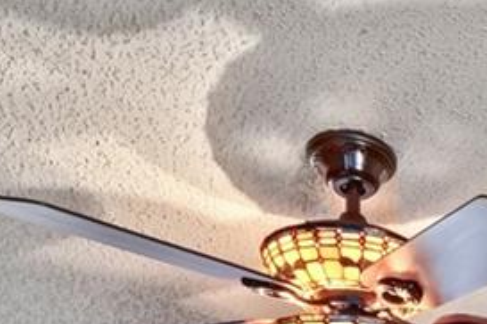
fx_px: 1190
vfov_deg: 11.4
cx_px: 758
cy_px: 888
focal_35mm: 88
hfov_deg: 19.7
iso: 250
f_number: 9
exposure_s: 2.5
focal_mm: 10
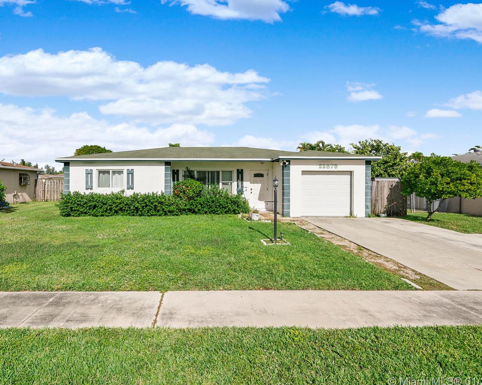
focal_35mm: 19
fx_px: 271
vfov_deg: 70.8
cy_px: 187
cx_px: 207
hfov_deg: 82.8
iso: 125
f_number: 9.5
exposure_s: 1/125
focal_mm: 16
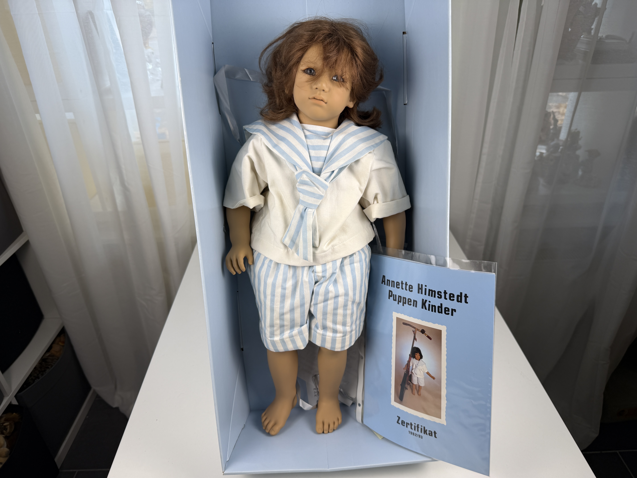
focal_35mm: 24
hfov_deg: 71.6
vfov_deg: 56.8
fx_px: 442
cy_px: 239
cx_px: 318
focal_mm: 6.76
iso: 64
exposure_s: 1/185
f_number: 1.78
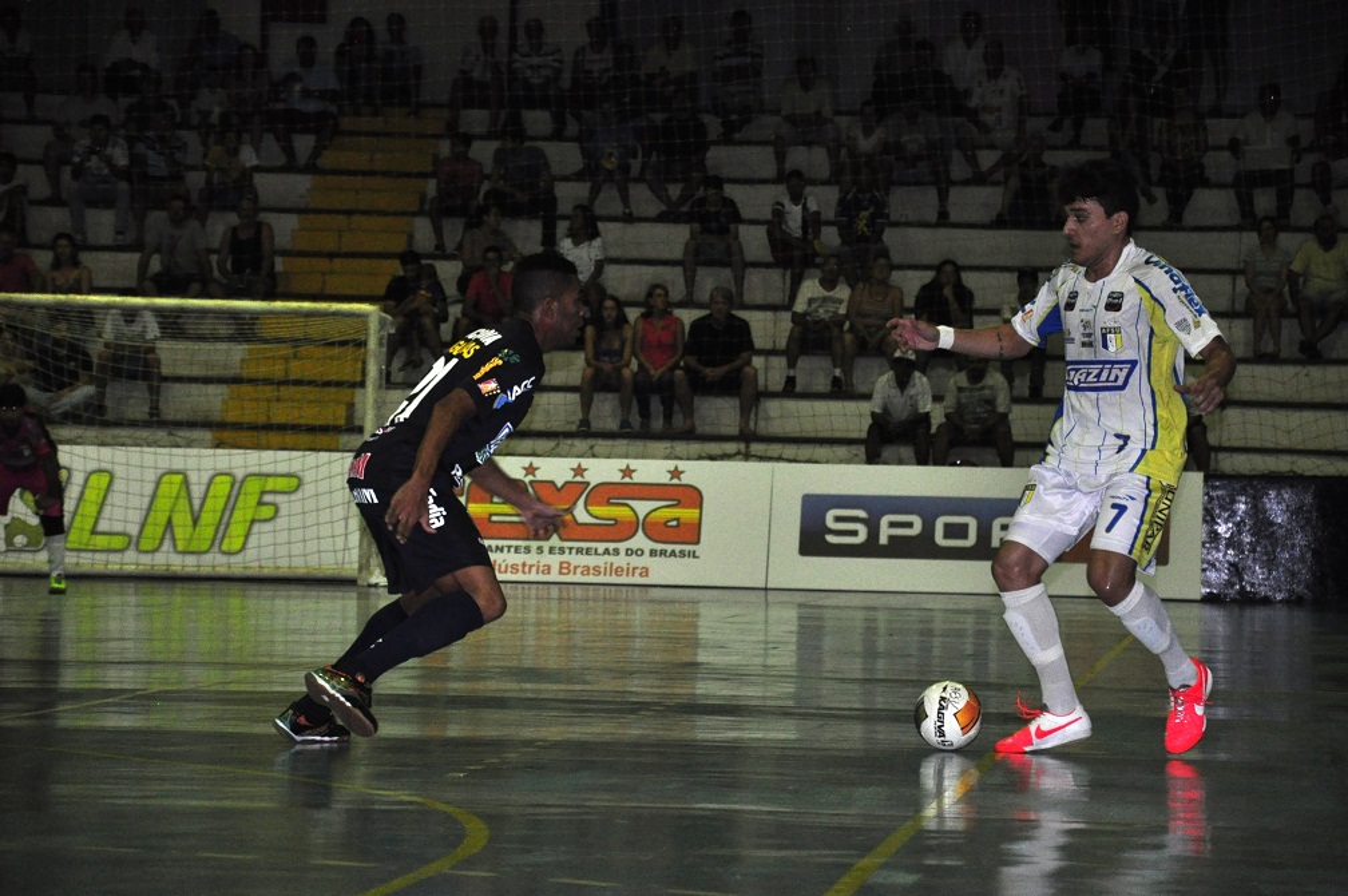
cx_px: 674
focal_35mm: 158
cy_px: 448
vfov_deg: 8.7
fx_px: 5892
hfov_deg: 13.1
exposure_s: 1/200
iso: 1250
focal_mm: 105
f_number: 6.3
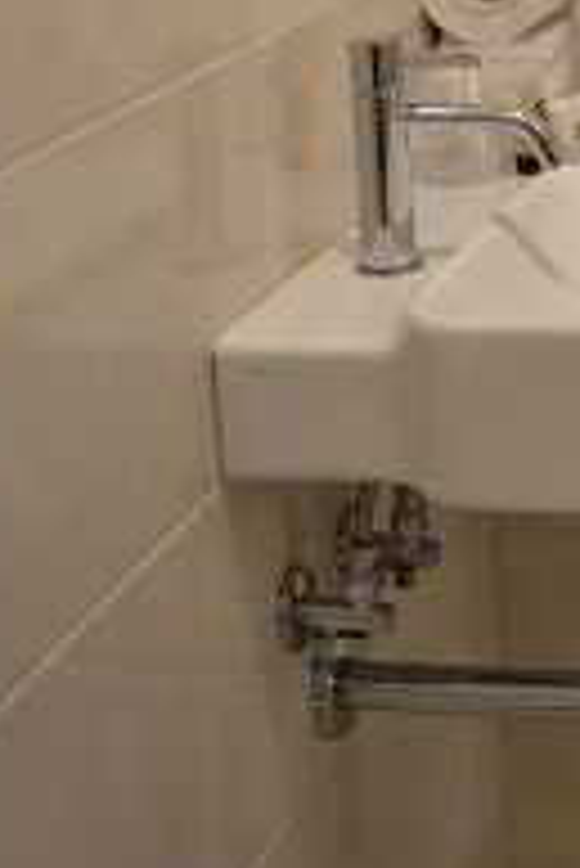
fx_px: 2026
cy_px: -171
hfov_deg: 15.5
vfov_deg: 22.3
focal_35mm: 84
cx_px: 769
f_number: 3.5
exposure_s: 1/60
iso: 1250
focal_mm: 18
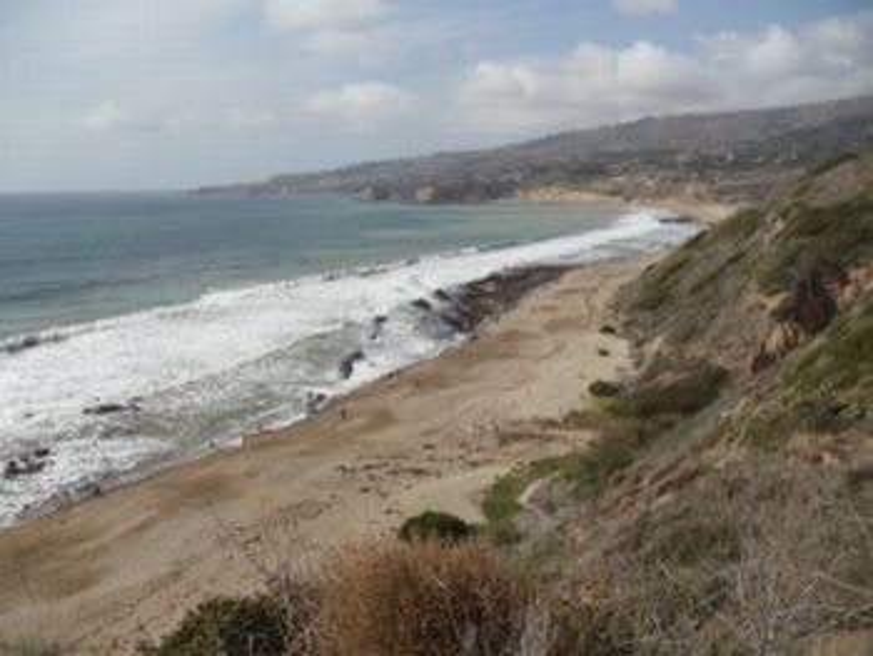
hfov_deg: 42.9
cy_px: 328
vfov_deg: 32.9
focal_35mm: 44
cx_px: 436
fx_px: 1110
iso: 100
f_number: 7.1
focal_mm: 6
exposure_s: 1/500
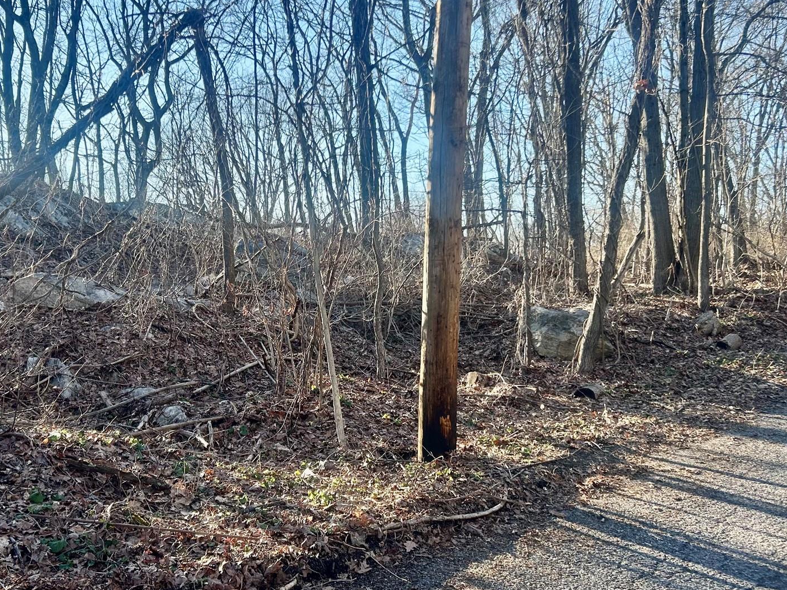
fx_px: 864
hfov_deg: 48.5
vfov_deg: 37.6
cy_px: 232
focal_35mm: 38
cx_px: 294
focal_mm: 5.7
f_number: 1.5
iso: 50
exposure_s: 1/1183
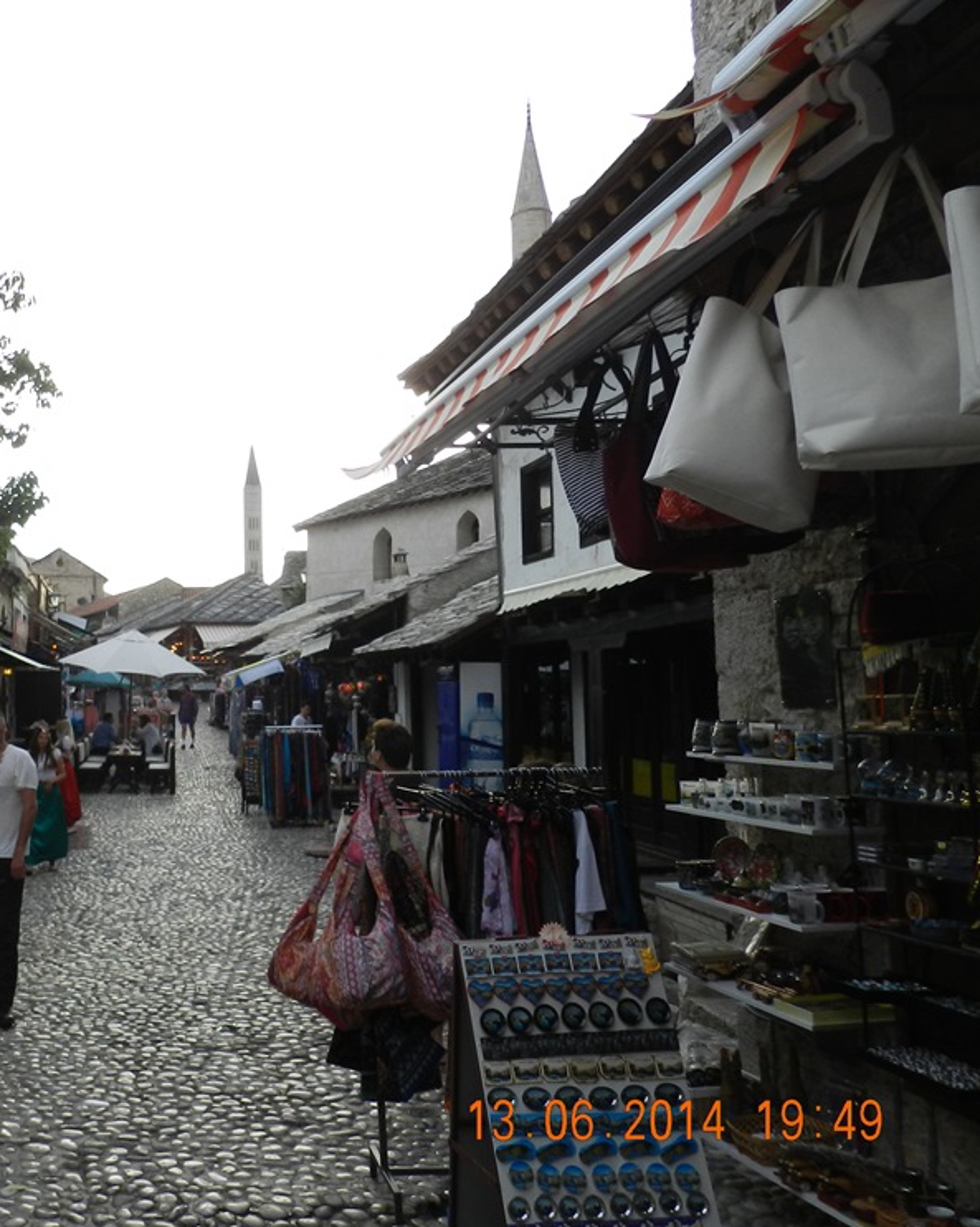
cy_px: 617
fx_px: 1125
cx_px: 139
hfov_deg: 43.8
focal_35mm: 31
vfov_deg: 57.2
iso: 160
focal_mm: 4
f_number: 3.4
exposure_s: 1/200
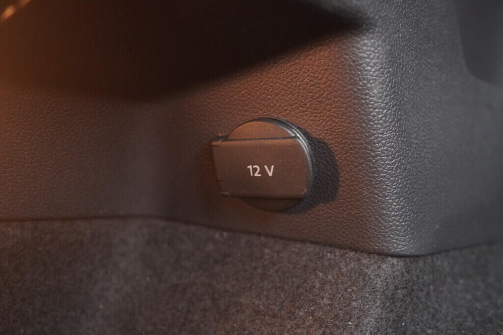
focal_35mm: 36
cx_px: 252
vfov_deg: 36.9
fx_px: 503
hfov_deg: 53.1
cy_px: 168
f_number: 2.8
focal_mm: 24
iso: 4000
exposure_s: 1/40
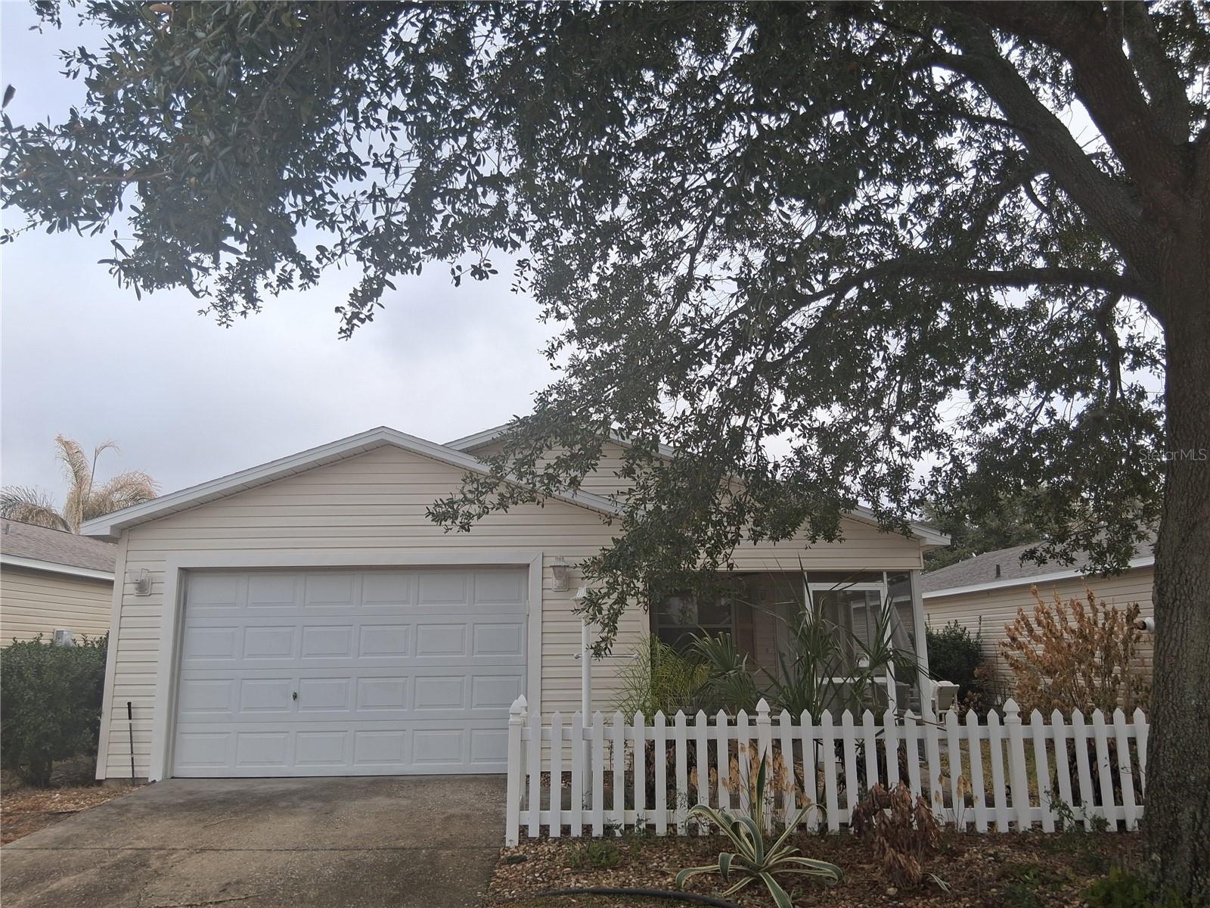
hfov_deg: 67.3
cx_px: 605
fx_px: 909
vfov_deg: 53.1
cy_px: 454
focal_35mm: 26
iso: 25
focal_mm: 3.98
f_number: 1.8
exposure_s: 1/140
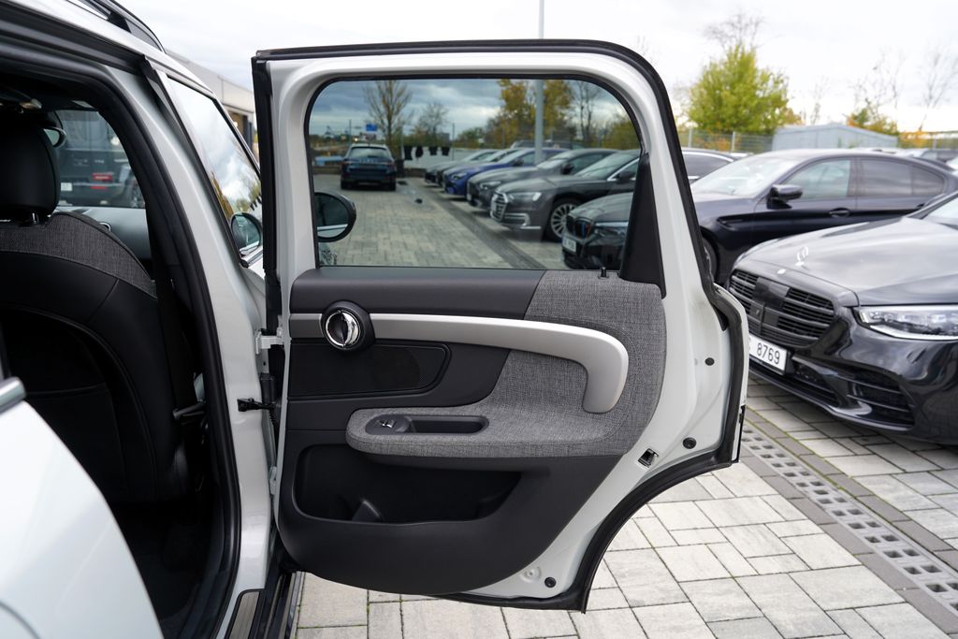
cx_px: 479
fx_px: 639
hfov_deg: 73.7
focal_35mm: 24
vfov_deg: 53.1
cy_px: 320
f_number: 4.5
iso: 100
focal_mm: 24
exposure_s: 1/80
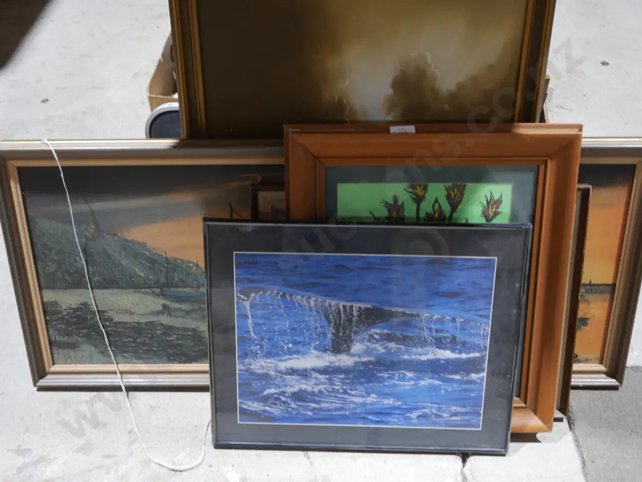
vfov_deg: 37.8
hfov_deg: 49.0
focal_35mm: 38
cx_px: 321
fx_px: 705
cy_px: 241
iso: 800
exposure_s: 1/60
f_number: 4.1
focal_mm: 19
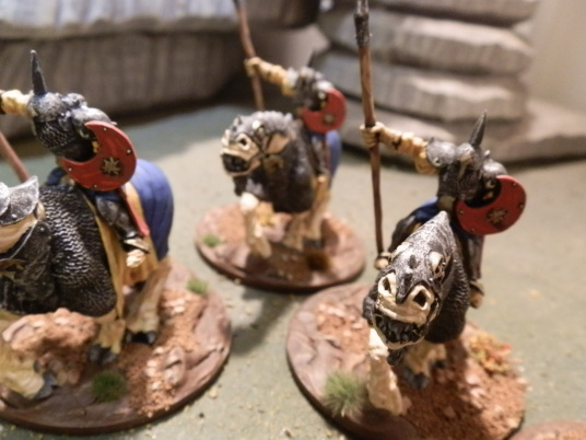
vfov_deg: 49.7
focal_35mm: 28
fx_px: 474
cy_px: 220
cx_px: 293
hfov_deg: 63.4
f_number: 3.1
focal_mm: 5
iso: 400
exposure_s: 1/30
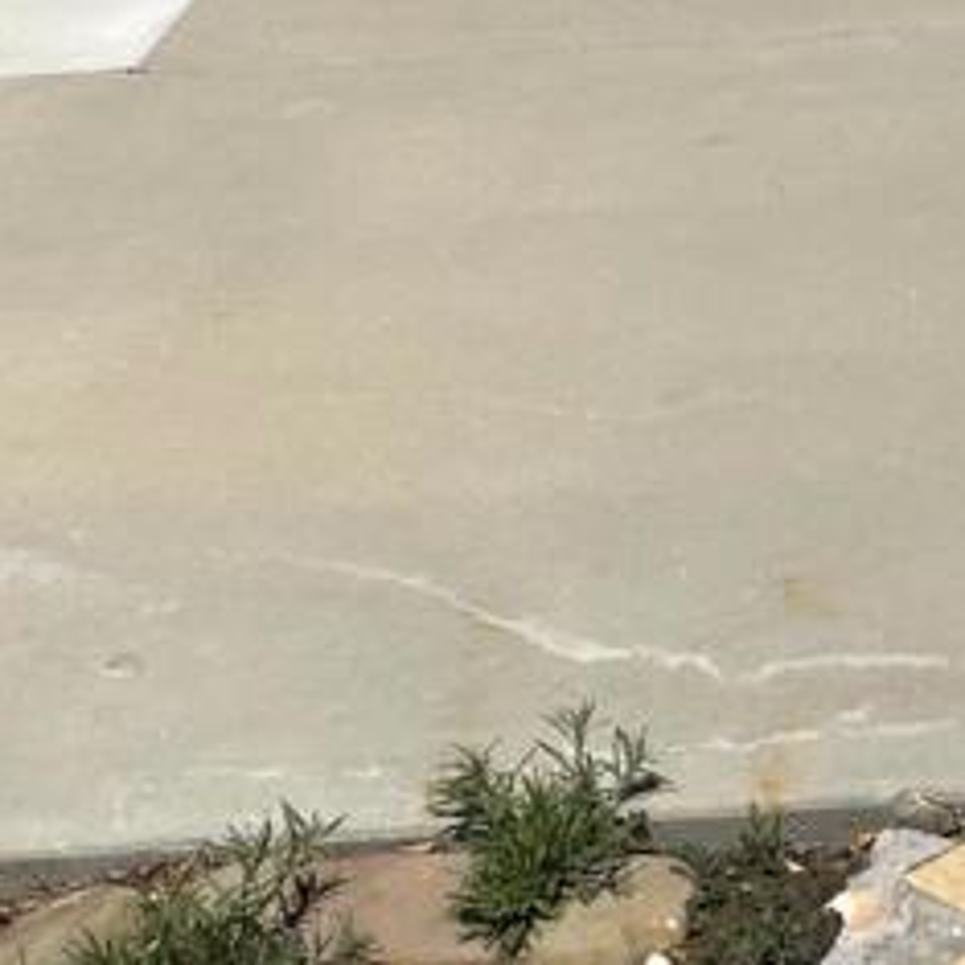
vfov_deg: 15.6
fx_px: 3154
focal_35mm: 100
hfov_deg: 17.0
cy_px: -604
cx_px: 981
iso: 32
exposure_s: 1/7813
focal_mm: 4.2
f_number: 1.6
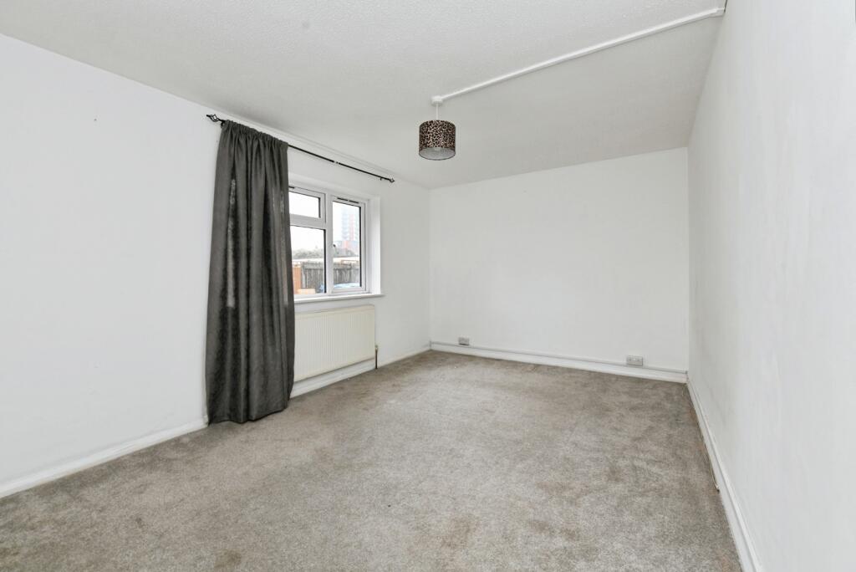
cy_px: 286
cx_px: 428
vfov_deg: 81.3
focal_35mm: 14
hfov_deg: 104.2
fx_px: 333
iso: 640
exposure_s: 1/60
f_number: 8
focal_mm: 14
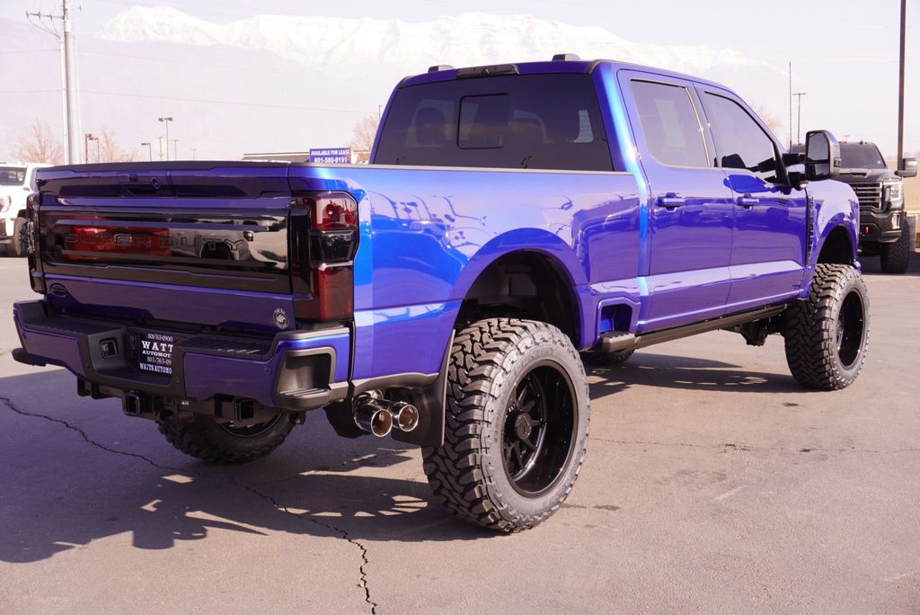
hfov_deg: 47.9
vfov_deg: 33.1
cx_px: 460
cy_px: 308
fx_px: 1036
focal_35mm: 40
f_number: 8
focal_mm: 27
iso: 100
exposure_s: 1/100
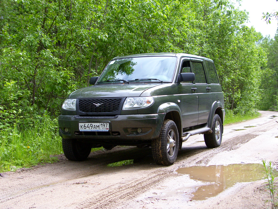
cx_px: 139
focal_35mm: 60
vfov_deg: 24.4
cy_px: 104
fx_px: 482
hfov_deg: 32.2
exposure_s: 1/640
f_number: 3.2
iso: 100
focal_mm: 15.5
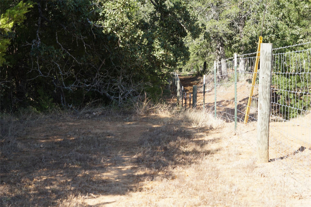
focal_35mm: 75
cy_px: 104
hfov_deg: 27.0
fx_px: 648
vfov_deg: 18.2
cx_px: 156
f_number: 5
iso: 100
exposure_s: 1/200
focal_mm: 50
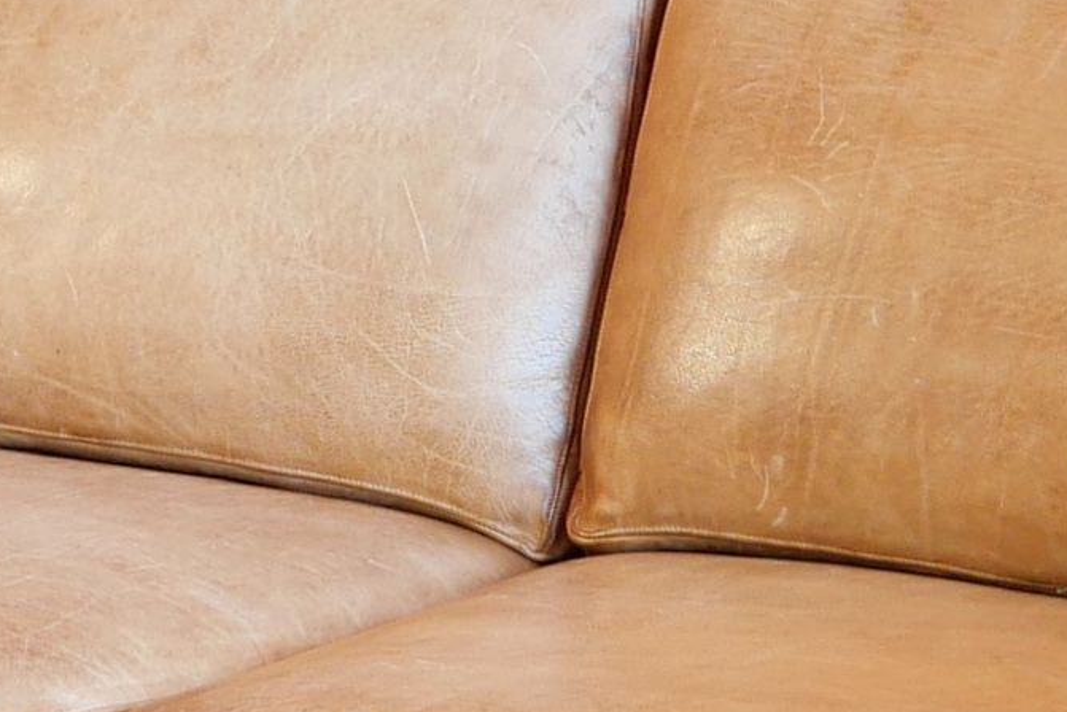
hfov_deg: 14.4
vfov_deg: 9.5
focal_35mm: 139
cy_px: -418
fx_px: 4121
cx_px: -87
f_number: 1.7
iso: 800
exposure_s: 1/80
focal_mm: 9
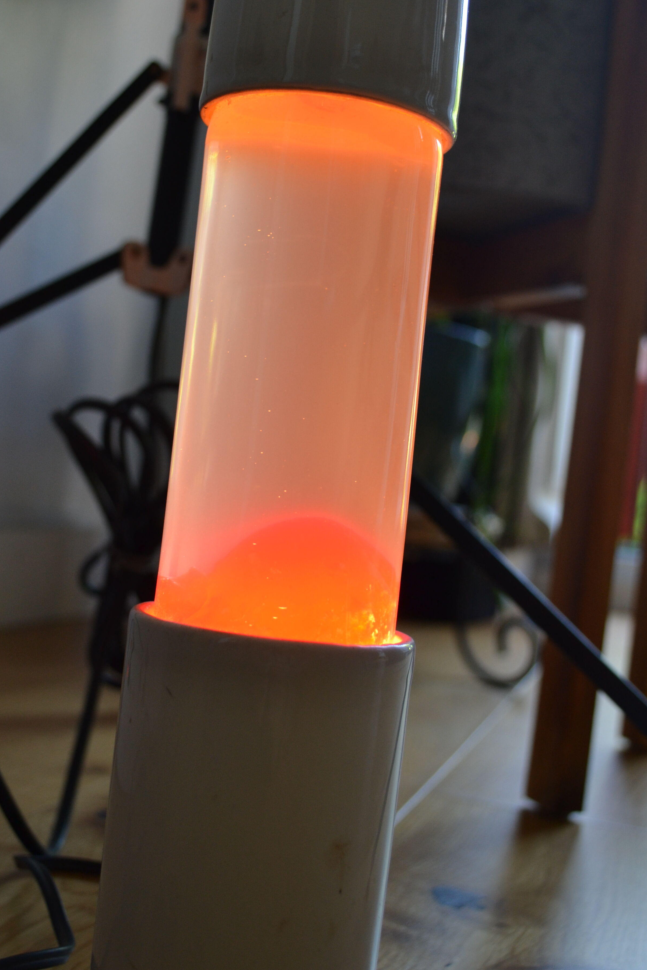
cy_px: 398
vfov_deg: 42.6
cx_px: 287
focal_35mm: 46
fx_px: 1240
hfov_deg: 29.2
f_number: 4.5
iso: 400
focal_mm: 24
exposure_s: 1/80
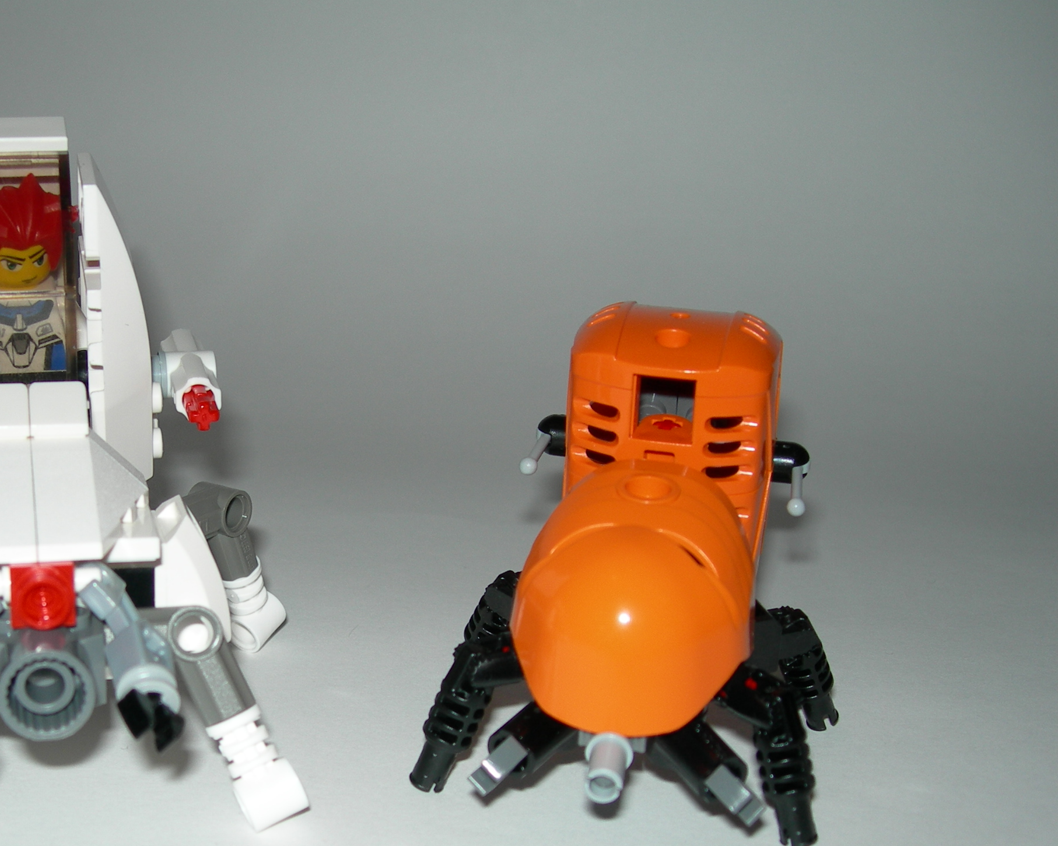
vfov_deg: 28.5
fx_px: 1659
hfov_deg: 34.8
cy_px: 532
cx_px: 310
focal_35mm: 53
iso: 50
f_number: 2.8
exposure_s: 1/60.1
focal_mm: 7.8
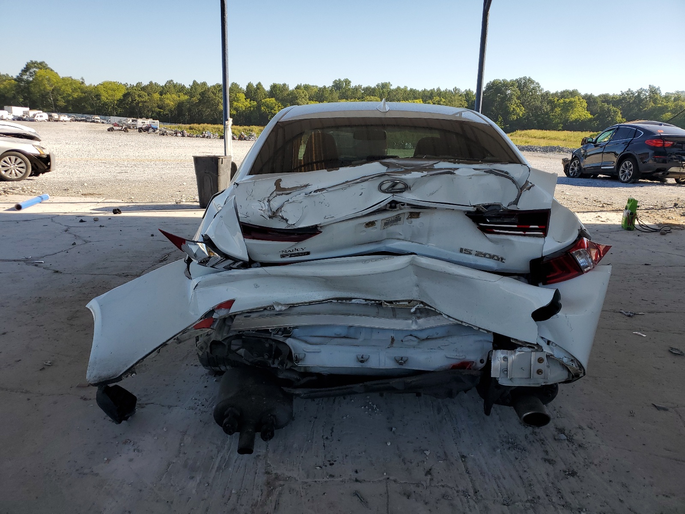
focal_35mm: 26
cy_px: 257
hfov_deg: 67.3
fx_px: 515
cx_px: 342
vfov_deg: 53.1
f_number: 1.5
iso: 50
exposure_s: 1/2000
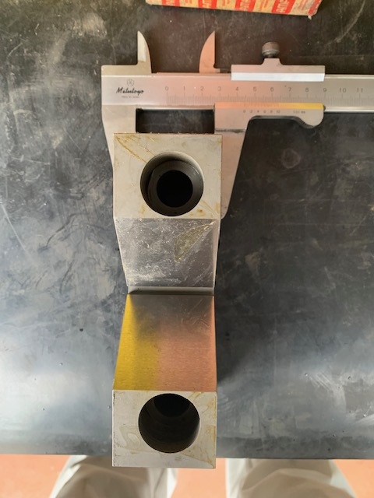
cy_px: 249
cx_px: 187
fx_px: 375
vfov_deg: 67.3
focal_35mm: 26
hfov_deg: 53.1
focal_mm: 4.25
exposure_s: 1/60
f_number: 1.8
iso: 250
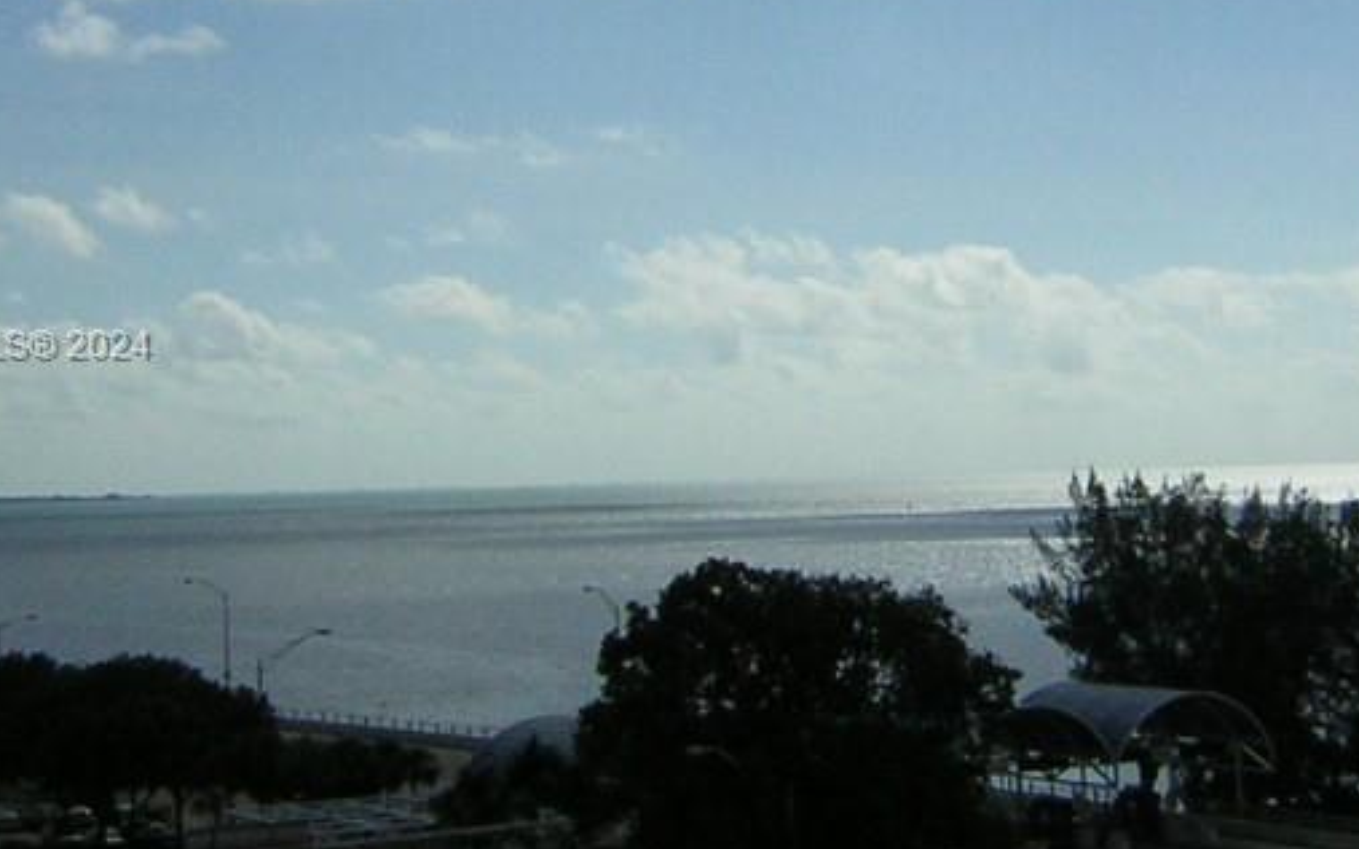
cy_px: 348
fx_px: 2852
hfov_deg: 26.6
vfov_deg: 16.9
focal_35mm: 77
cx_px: 965
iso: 71
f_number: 5.2
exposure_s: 1/2016
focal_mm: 4.7
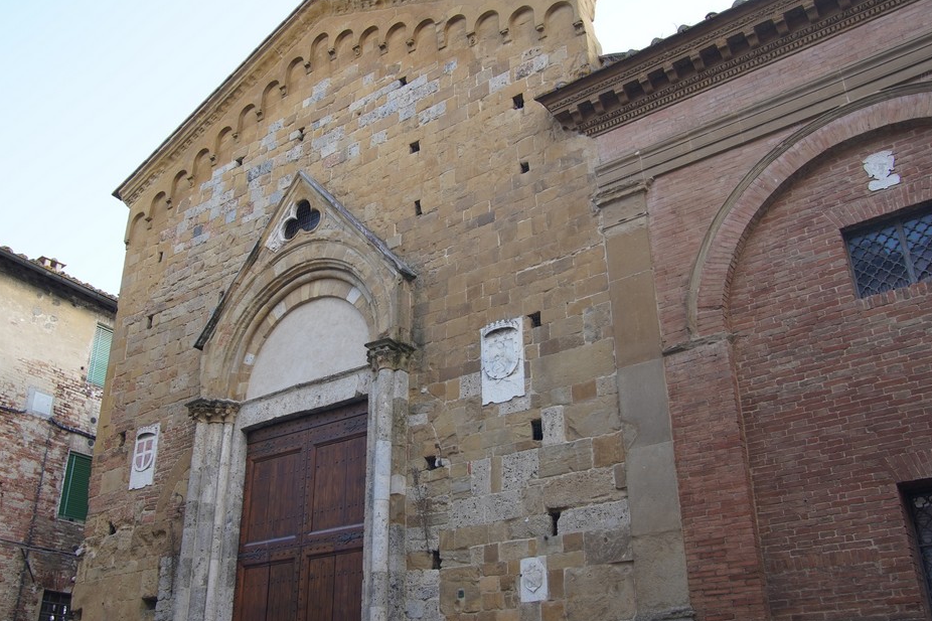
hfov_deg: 54.4
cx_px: 424
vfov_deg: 37.8
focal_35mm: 35
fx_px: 906
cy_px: 319
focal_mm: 27
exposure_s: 1/60
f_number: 8
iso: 200
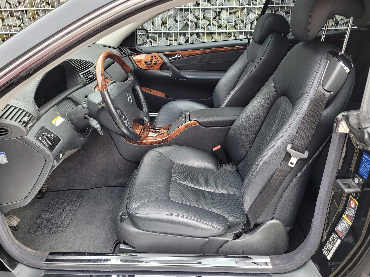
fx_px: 278
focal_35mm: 26
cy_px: 138
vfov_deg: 53.1
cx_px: 185
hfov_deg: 67.3
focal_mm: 5.4
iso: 200
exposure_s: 1/40
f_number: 1.8
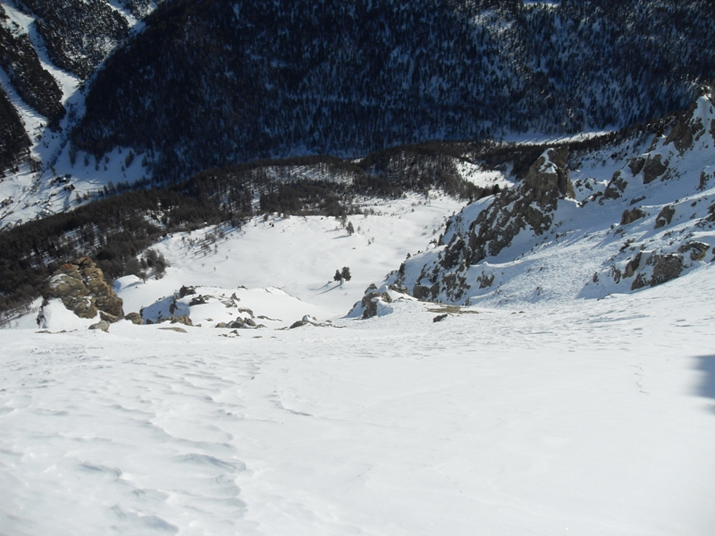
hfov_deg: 52.6
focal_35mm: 35
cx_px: 358
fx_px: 723
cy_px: 268
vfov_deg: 40.7
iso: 80
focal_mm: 6.3
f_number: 7
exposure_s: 1/500
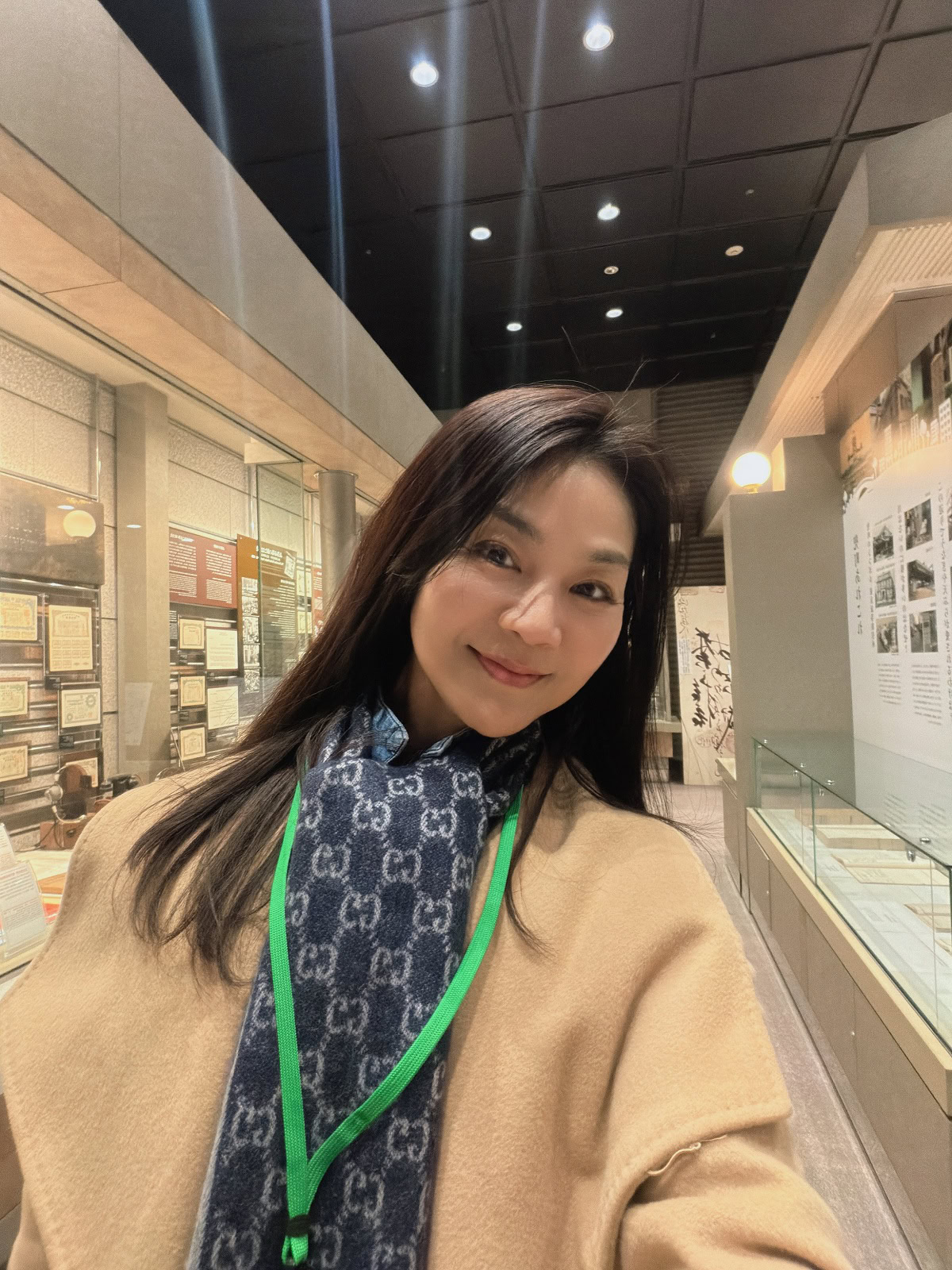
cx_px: 476
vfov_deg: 81.7
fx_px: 733
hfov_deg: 66.0
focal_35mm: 20
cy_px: 635
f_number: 1.9
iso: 500
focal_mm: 2.7
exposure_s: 1/50
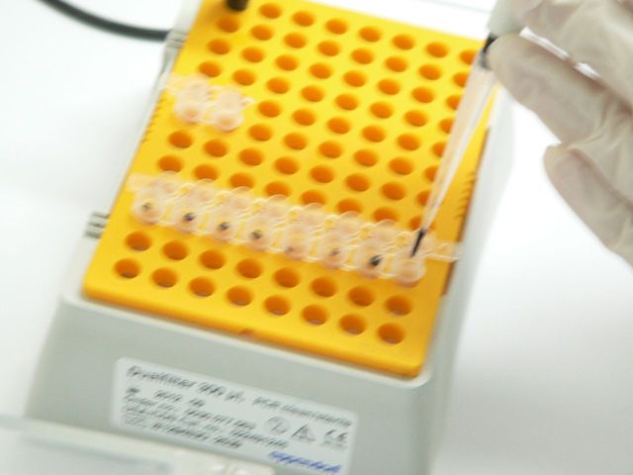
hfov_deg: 17.1
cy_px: 238
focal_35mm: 115
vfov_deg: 12.9
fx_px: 2103
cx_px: 316
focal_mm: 19.1
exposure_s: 1/10
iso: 200
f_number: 2.8
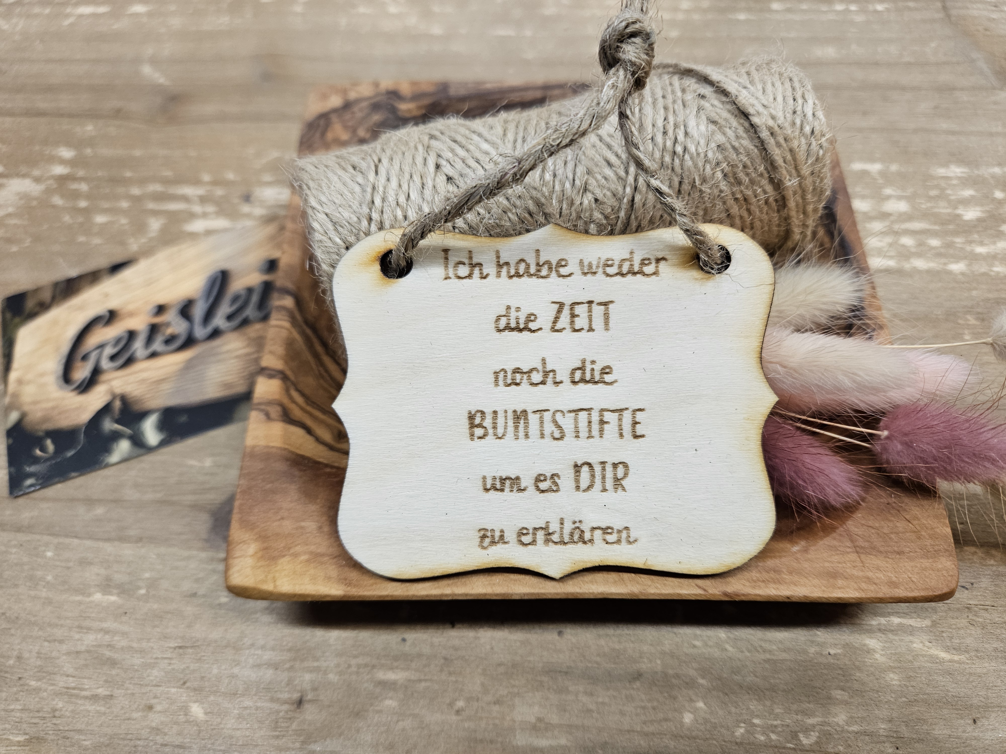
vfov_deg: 58.9
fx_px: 668
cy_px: 377
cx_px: 503
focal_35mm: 23
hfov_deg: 73.9
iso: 250
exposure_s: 1/101
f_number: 1.8
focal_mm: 5.4
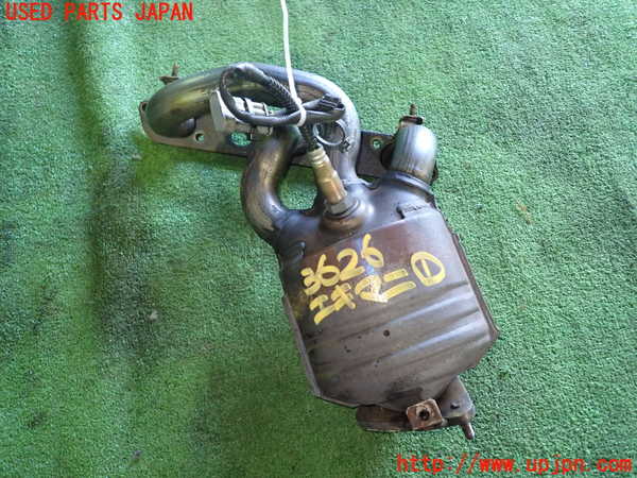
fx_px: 460
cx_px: 318
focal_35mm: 25
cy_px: 239
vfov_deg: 54.9
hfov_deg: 69.4
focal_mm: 4.5
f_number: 2
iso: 500
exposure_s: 1/30
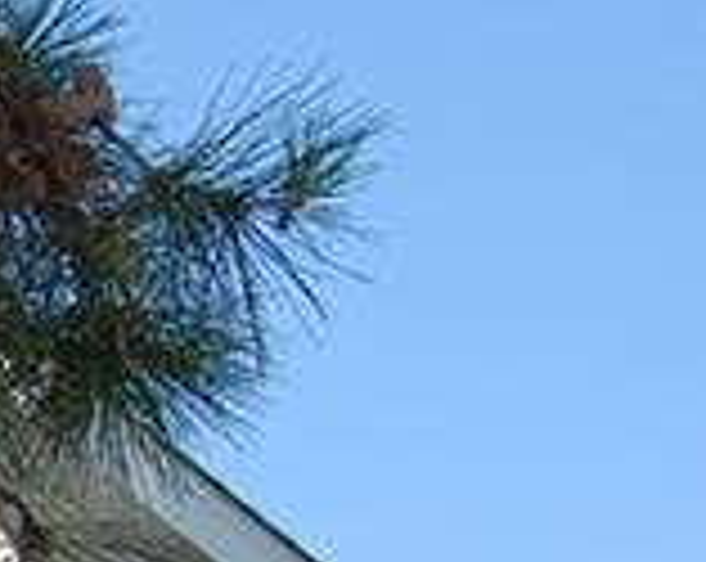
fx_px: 4609
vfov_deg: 6.6
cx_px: -1102
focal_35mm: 221
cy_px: 1324
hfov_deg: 8.0
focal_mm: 24
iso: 100
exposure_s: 1/200
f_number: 8
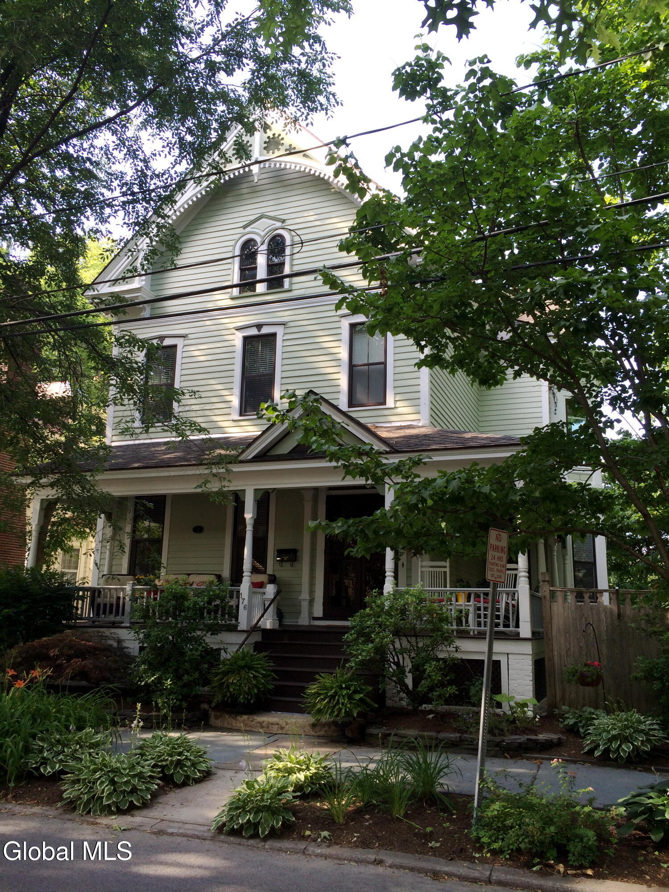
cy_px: 446
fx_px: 773
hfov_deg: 46.8
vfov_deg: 60.0
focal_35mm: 30
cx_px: 334
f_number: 2.2
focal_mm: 4.12
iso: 32
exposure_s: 1/268
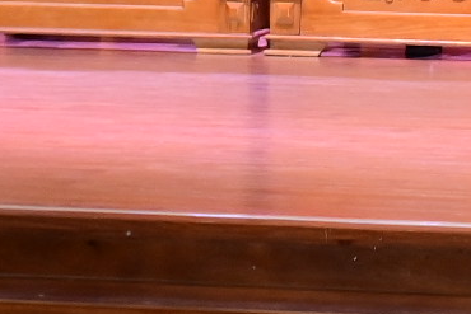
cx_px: 654
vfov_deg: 4.9
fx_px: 3547
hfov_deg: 7.5
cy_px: -453
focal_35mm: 271
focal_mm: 34
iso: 1250
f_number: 4.2
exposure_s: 1/200
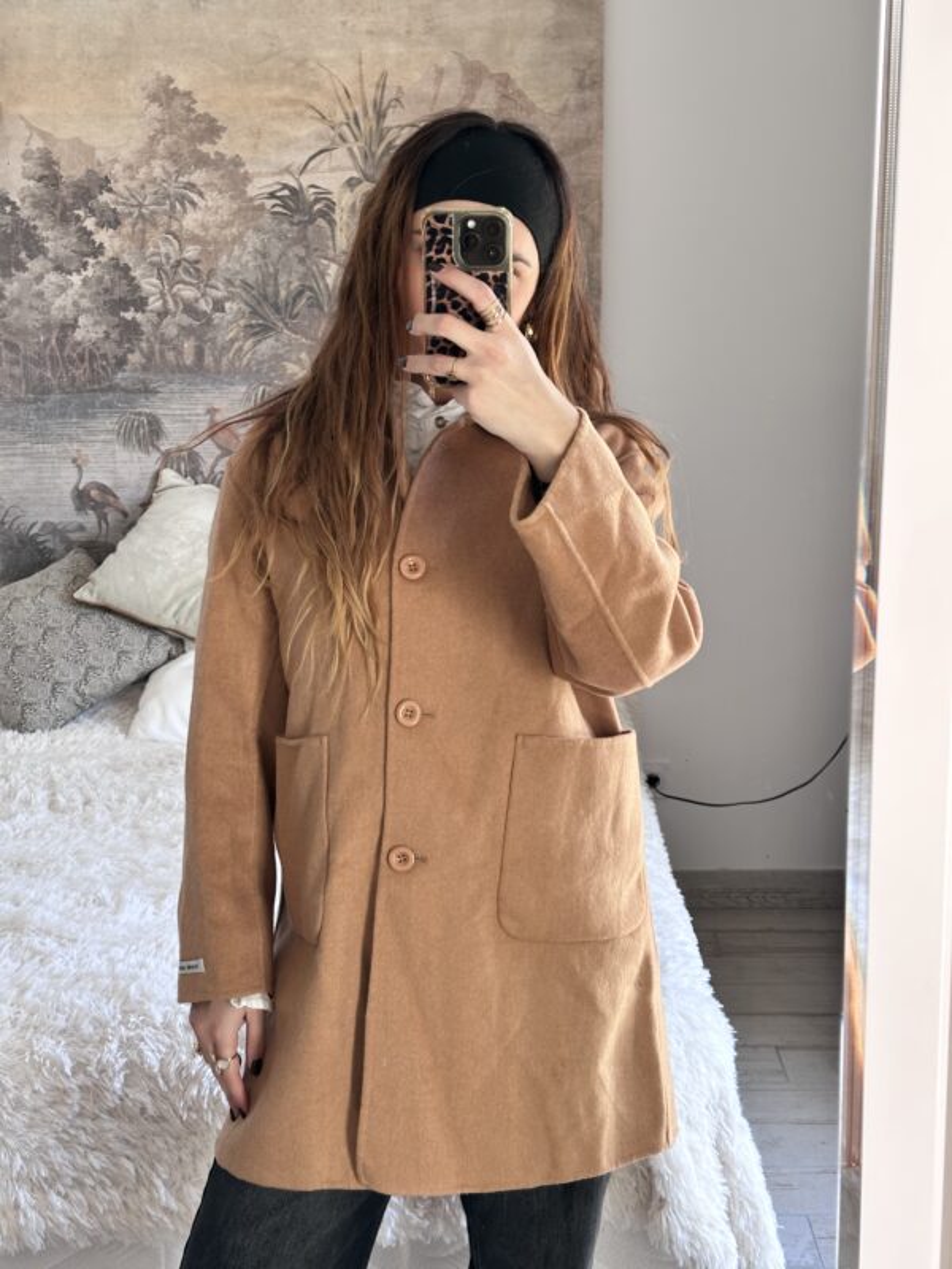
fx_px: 1760
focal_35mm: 48
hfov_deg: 30.3
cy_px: 634
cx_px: 476
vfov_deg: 39.7
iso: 80
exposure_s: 1/69
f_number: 1.78
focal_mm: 6.86
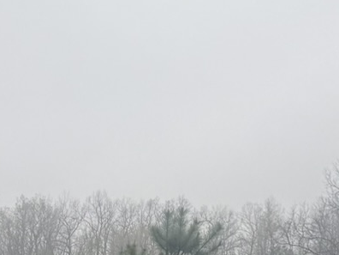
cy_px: 376
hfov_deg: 14.0
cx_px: -290
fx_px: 1214
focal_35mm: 124
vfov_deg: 11.5
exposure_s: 1/898
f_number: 1.78
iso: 80
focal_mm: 6.76
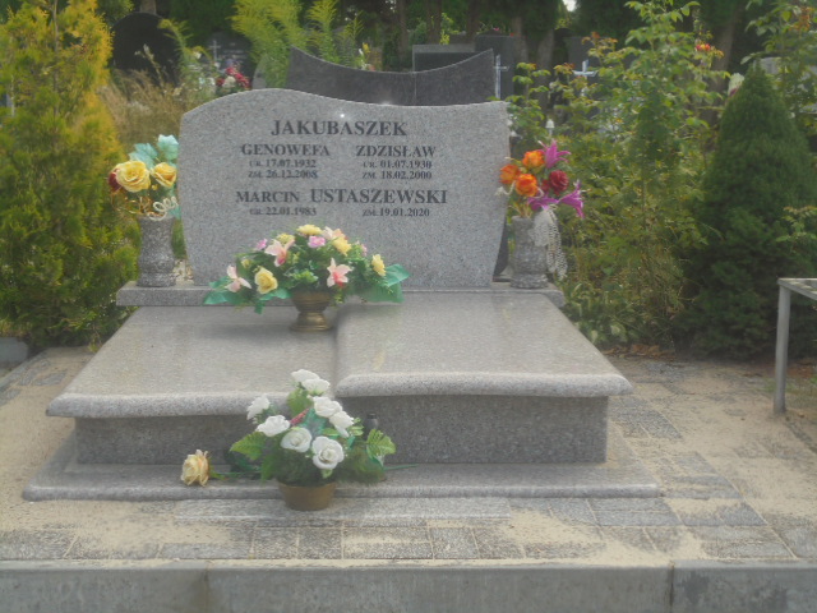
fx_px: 1322
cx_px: 408
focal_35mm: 56
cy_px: 306
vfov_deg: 26.1
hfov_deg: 34.3
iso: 100
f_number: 5.2
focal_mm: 10.1
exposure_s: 1/160
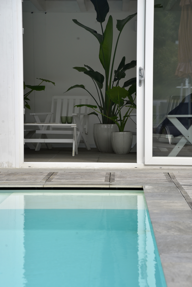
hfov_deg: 13.1
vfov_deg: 19.4
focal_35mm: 105
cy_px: 144
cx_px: 96
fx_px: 839
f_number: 8
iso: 320
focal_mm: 105
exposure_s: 1/1600
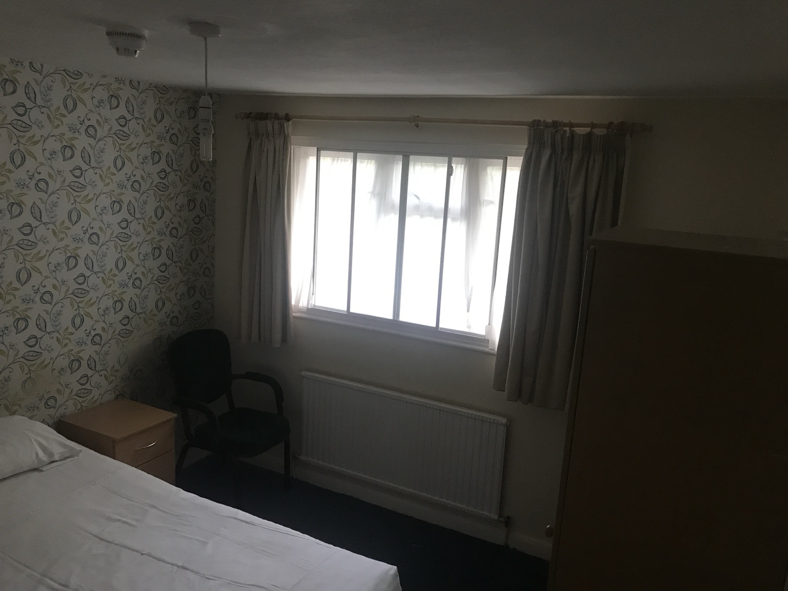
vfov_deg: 49.7
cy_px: 296
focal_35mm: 28
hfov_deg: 63.4
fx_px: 637
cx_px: 394
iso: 80
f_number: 1.8
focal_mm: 3.99
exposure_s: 1/17
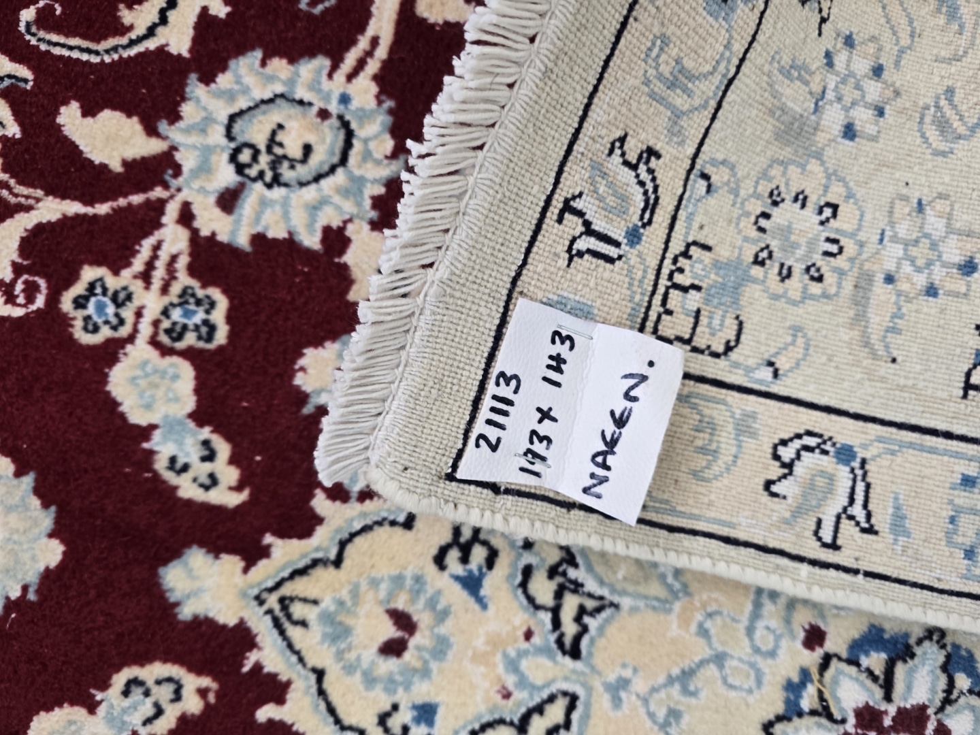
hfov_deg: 73.9
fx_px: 651
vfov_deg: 58.9
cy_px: 368
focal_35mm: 23
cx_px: 490
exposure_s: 1/100
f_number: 1.7
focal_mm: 6.3
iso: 160
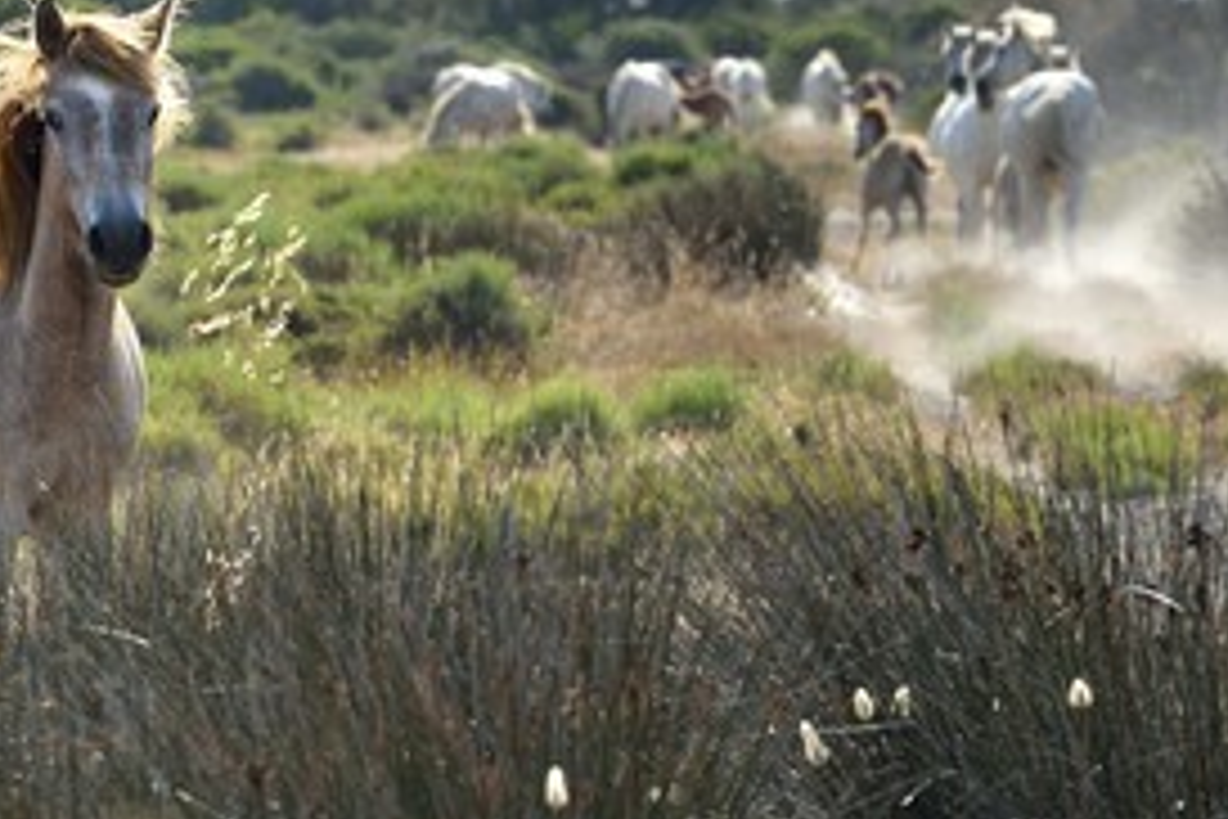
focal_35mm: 307
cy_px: 446
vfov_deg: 4.5
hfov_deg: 6.7
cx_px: 394
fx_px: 10471
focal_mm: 200
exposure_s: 1/500
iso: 200
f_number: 9
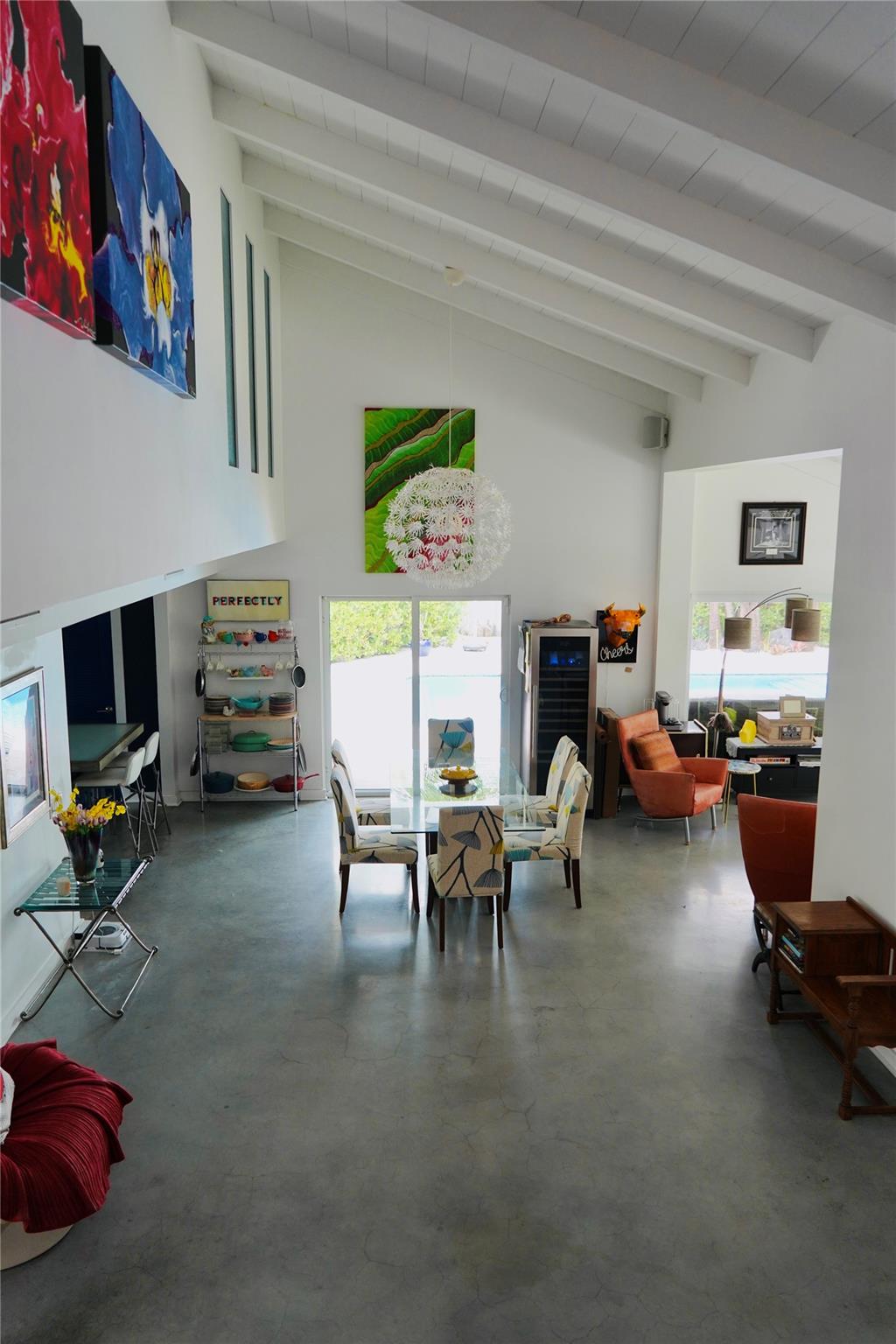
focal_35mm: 24
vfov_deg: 73.7
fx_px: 896
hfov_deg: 53.1
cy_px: 672
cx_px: 448
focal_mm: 24
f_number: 4
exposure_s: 1/160
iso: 800
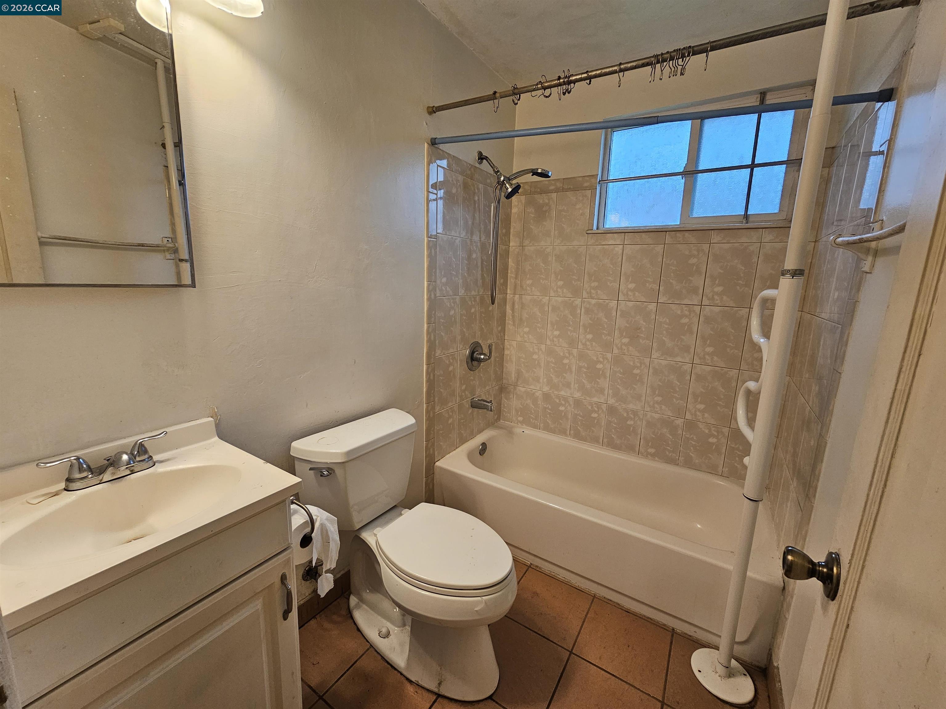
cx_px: 473
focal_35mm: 13
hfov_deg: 106.2
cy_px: 354
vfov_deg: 89.9
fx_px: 355
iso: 100
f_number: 2.2
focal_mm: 2.2
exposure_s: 1/60
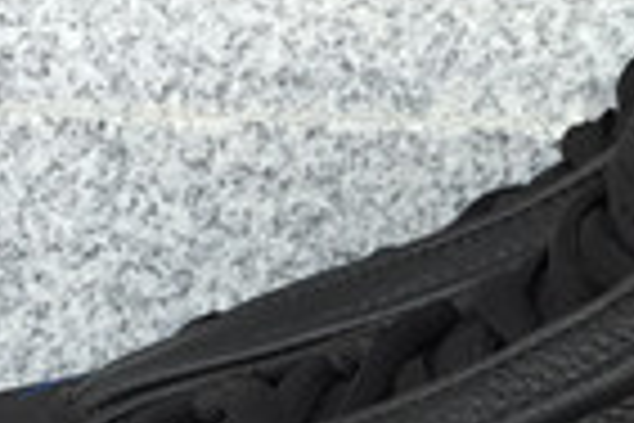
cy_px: 670
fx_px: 3223
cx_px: 674
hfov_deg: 11.1
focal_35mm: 183
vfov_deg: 7.4
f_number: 2.4
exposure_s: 1/107
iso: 25
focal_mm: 3.3
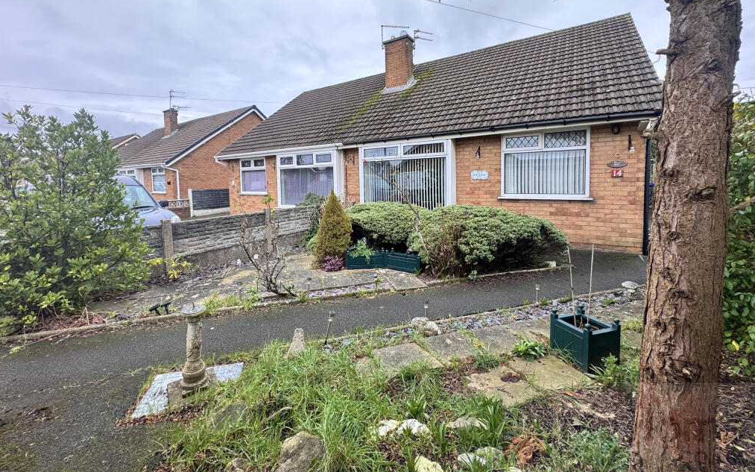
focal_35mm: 15
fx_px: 309
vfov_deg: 74.2
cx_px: 377
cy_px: 195
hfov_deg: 101.5
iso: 40
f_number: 2.2
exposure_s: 1/99
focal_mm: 2.22
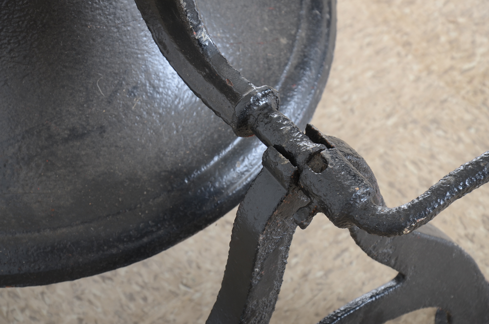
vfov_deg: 8.7
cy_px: 162
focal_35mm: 158
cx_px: 244
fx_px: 2135
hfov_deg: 13.1
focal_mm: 105
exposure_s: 1/200
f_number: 9
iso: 125
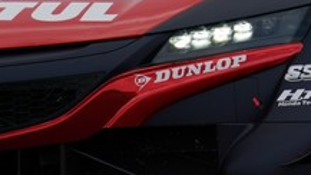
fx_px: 17200
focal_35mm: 2086
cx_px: 193
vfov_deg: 0.6
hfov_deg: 1.0
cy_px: 11
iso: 400
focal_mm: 600
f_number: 9
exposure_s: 1/800
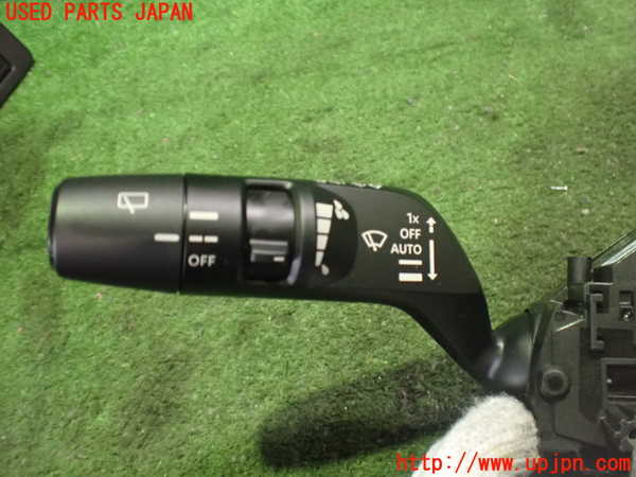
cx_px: 318
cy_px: 238
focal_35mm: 30
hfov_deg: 60.0
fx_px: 551
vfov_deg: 46.8
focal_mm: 5.4
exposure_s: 1/30
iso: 1250
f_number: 2.3
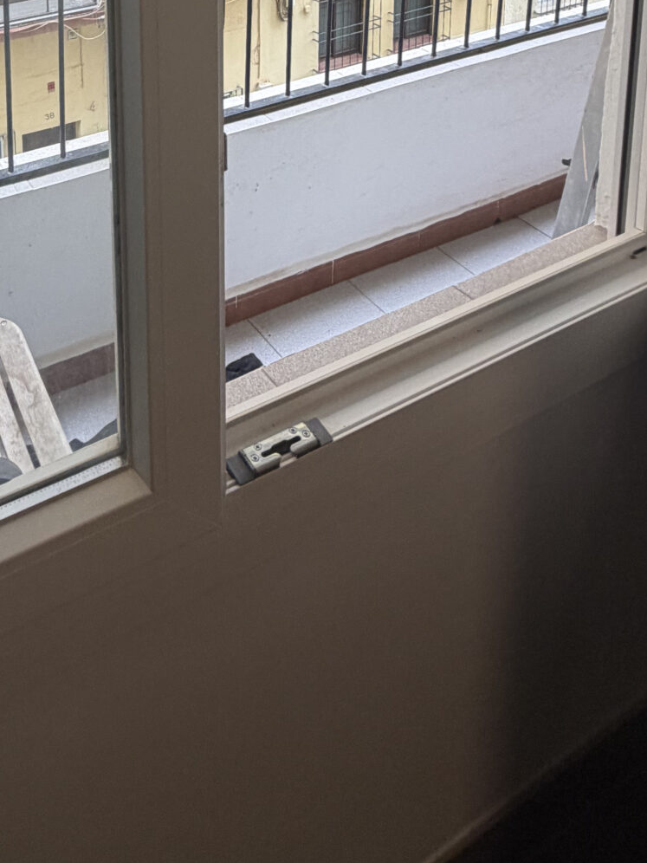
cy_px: -162
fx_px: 897
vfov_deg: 38.6
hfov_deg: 38.0
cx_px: 118
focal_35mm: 36
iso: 64
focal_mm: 2.22
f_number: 2.2
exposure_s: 1/121
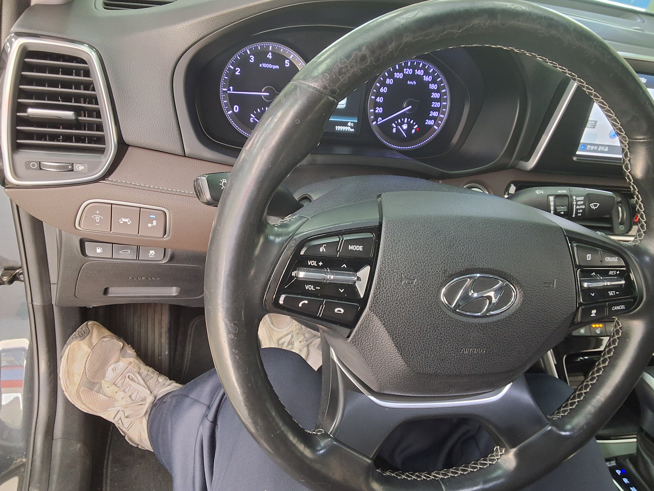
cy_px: 240
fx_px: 548
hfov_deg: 61.7
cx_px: 322
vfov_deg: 48.2
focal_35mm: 29
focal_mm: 2.91
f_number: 1.9
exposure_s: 1/40
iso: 160
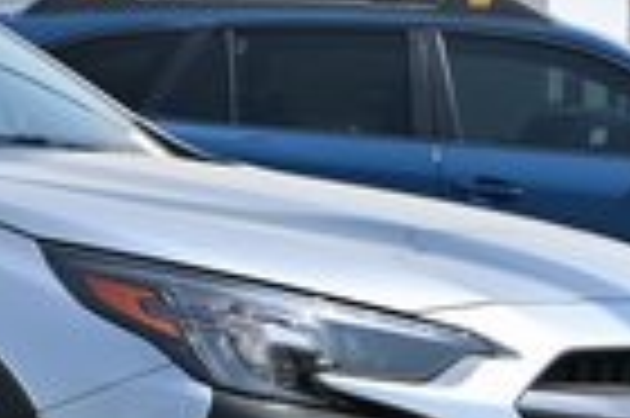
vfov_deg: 5.9
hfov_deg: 8.6
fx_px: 4073
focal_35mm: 233
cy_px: 151
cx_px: -436
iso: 100
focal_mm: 34
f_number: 5
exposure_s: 1/800
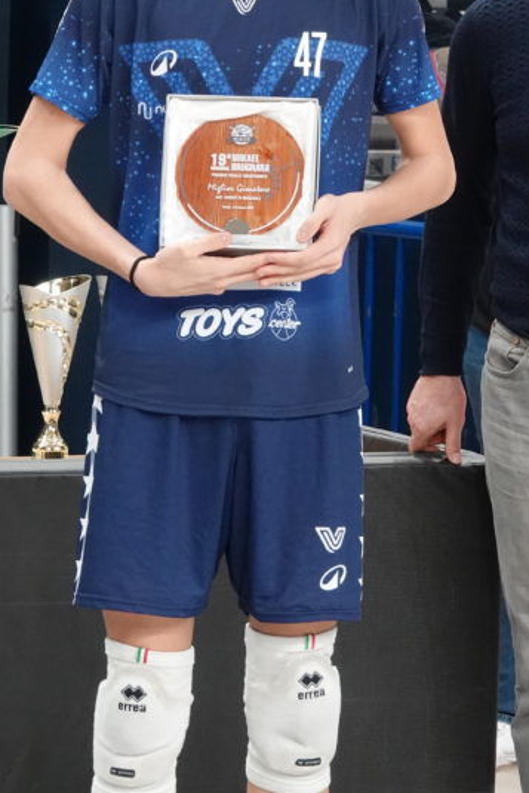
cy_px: 138
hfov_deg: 4.8
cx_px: 411
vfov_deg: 7.2
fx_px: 6277
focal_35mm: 285
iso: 1600
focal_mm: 54.57
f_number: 5.6
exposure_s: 1/160
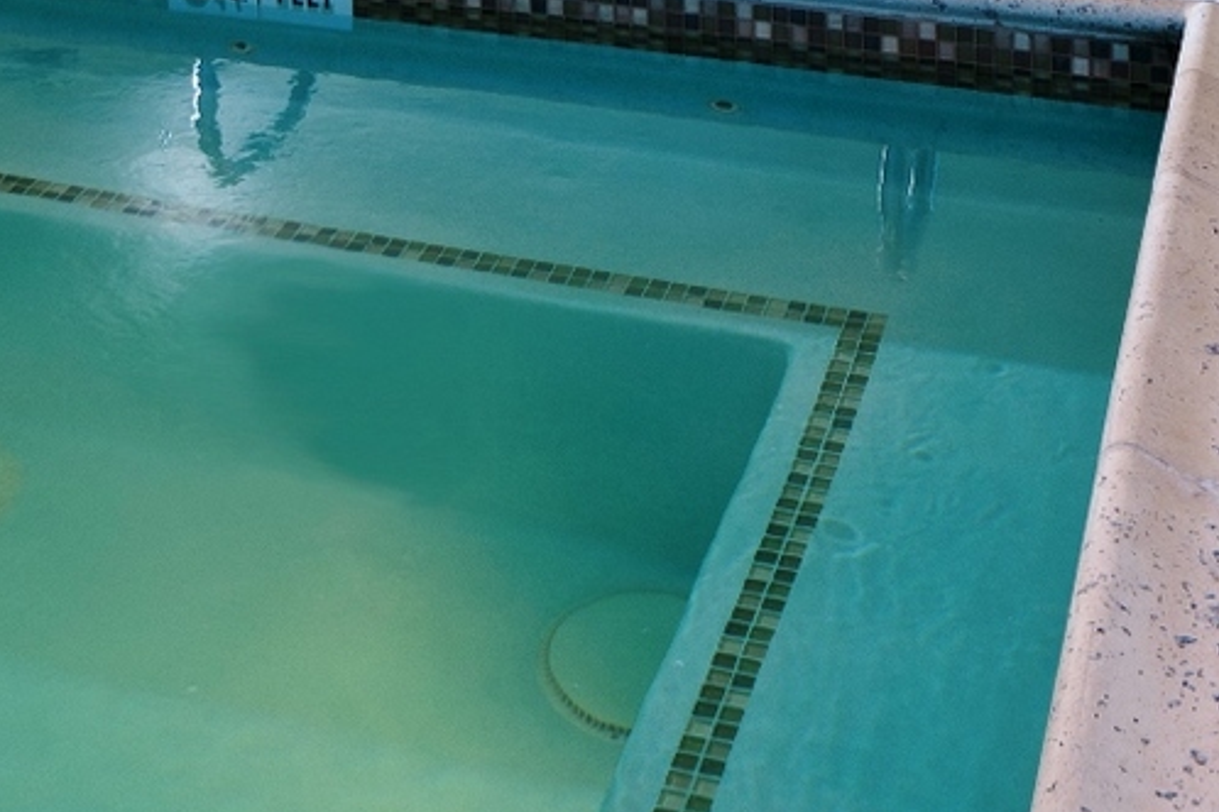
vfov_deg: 15.4
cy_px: -733
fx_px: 2506
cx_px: 367
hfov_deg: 27.1
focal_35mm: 74
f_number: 8
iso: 100
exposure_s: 1/10
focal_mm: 18
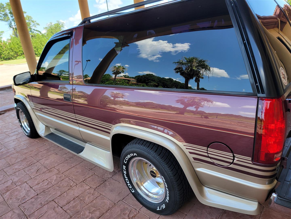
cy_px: 110
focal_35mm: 24
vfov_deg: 56.8
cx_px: 146
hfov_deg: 71.6
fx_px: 202
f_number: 1.8
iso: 20
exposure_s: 1/120
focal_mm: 6.7
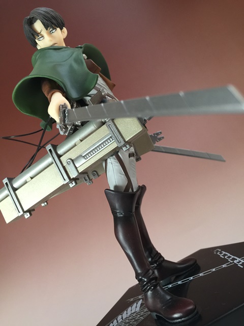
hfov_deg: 48.2
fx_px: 273
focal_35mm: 29
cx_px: 122
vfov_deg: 61.7
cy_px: 163
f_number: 2.2
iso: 80
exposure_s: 1/17
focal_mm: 4.15
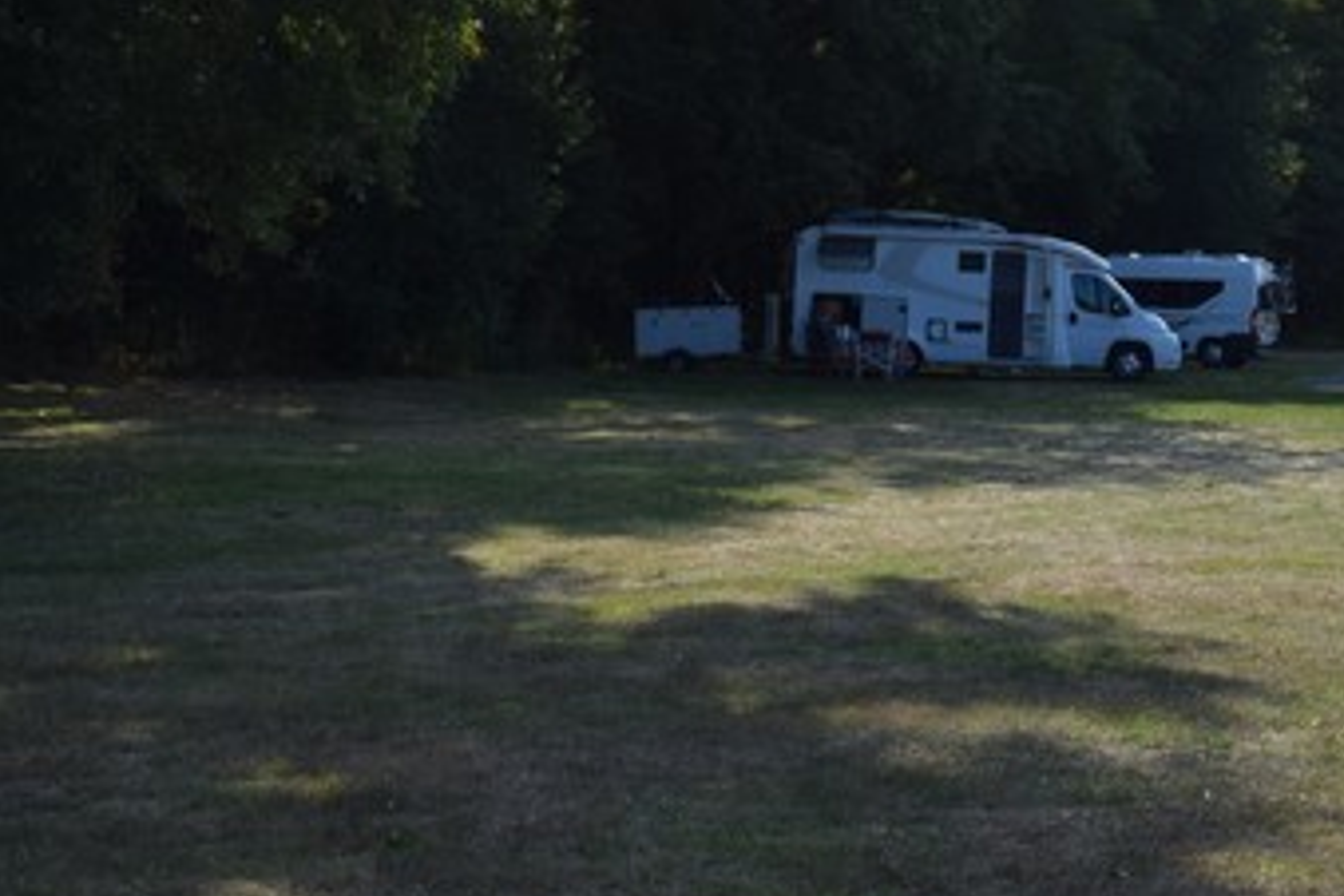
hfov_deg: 22.6
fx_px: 3173
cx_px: 1451
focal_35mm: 85
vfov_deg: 16.0
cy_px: 228
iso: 200
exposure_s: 1/400
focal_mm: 24
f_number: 10
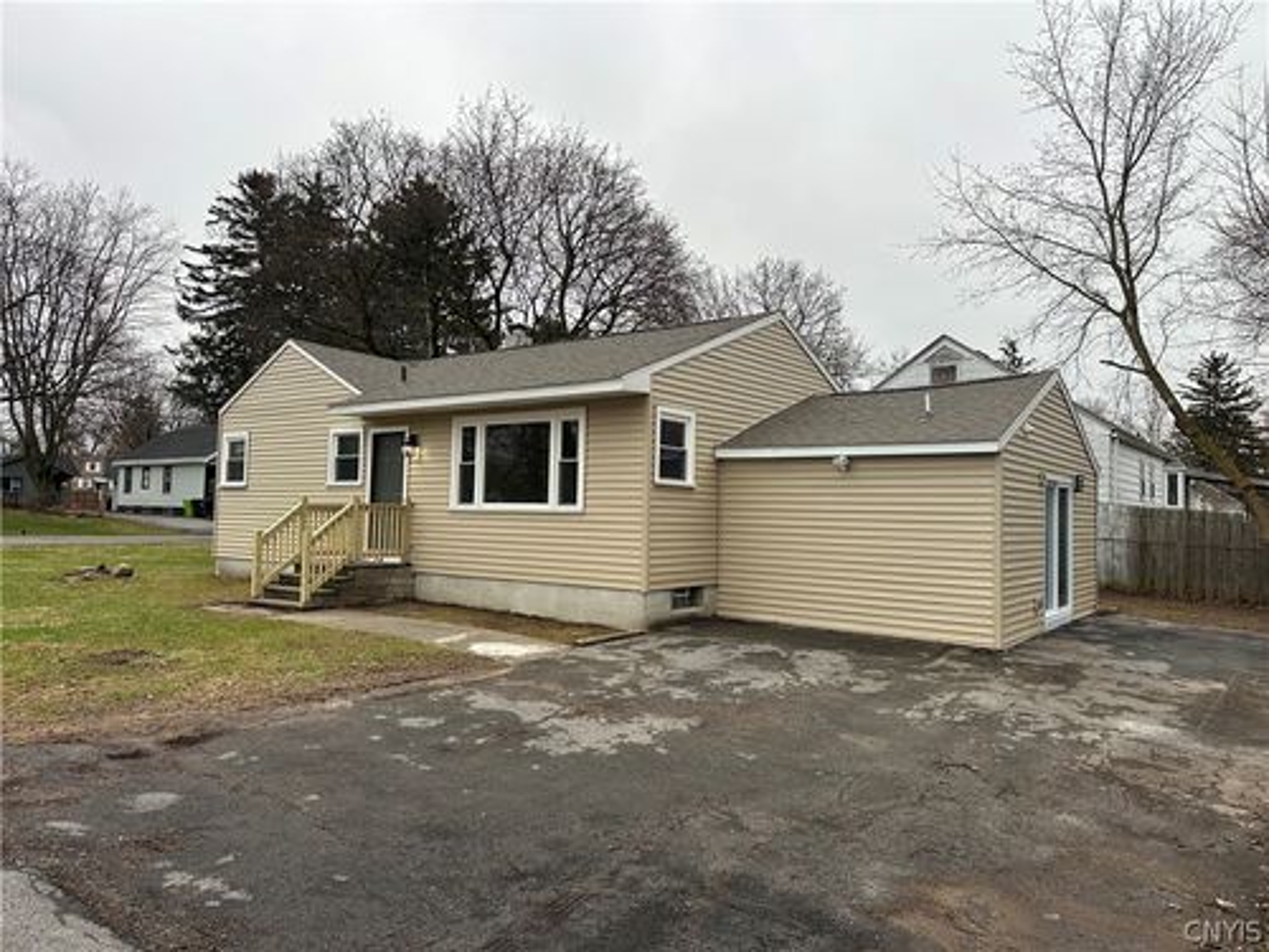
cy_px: 476
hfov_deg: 71.6
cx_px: 634
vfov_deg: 56.8
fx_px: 880
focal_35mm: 24
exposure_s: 1/343
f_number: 1.78
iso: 80
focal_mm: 6.86
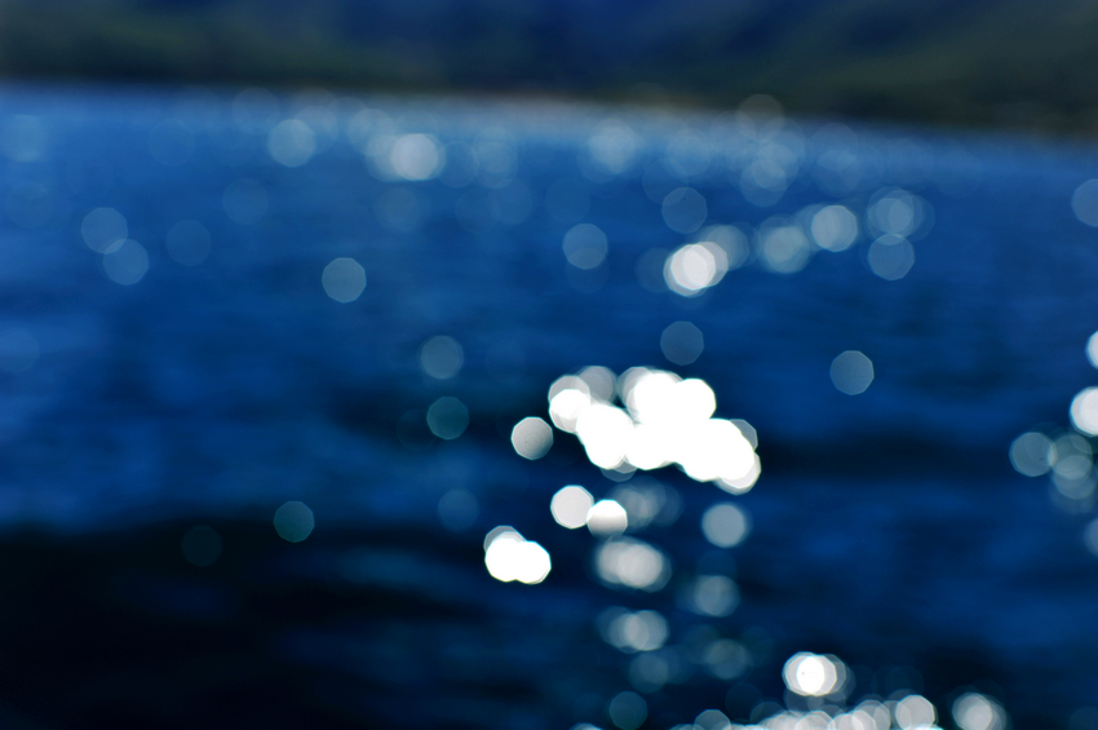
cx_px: 549
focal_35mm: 35
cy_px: 365
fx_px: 1066
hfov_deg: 54.5
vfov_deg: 37.8
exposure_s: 1/1250
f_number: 4
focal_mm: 35
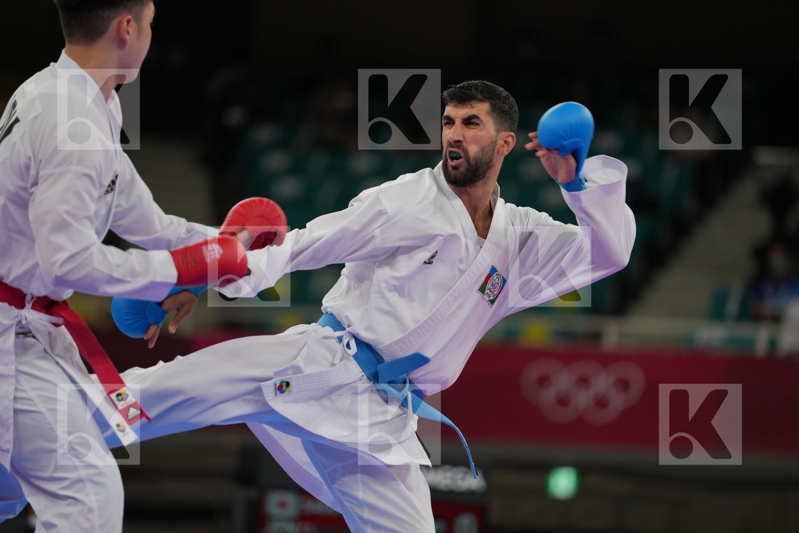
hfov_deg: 10.3
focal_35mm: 200
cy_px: 266
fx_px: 4439
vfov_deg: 6.9
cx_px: 400
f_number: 2.8
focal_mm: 200
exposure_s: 1/1000
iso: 500
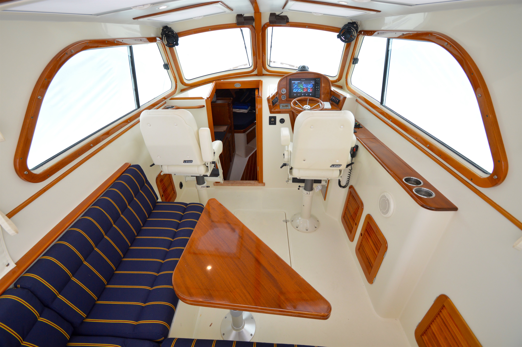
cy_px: 174
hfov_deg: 100.4
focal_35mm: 15
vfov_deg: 77.2
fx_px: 217
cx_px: 261
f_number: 4.5
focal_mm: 10
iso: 400
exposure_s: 1/80
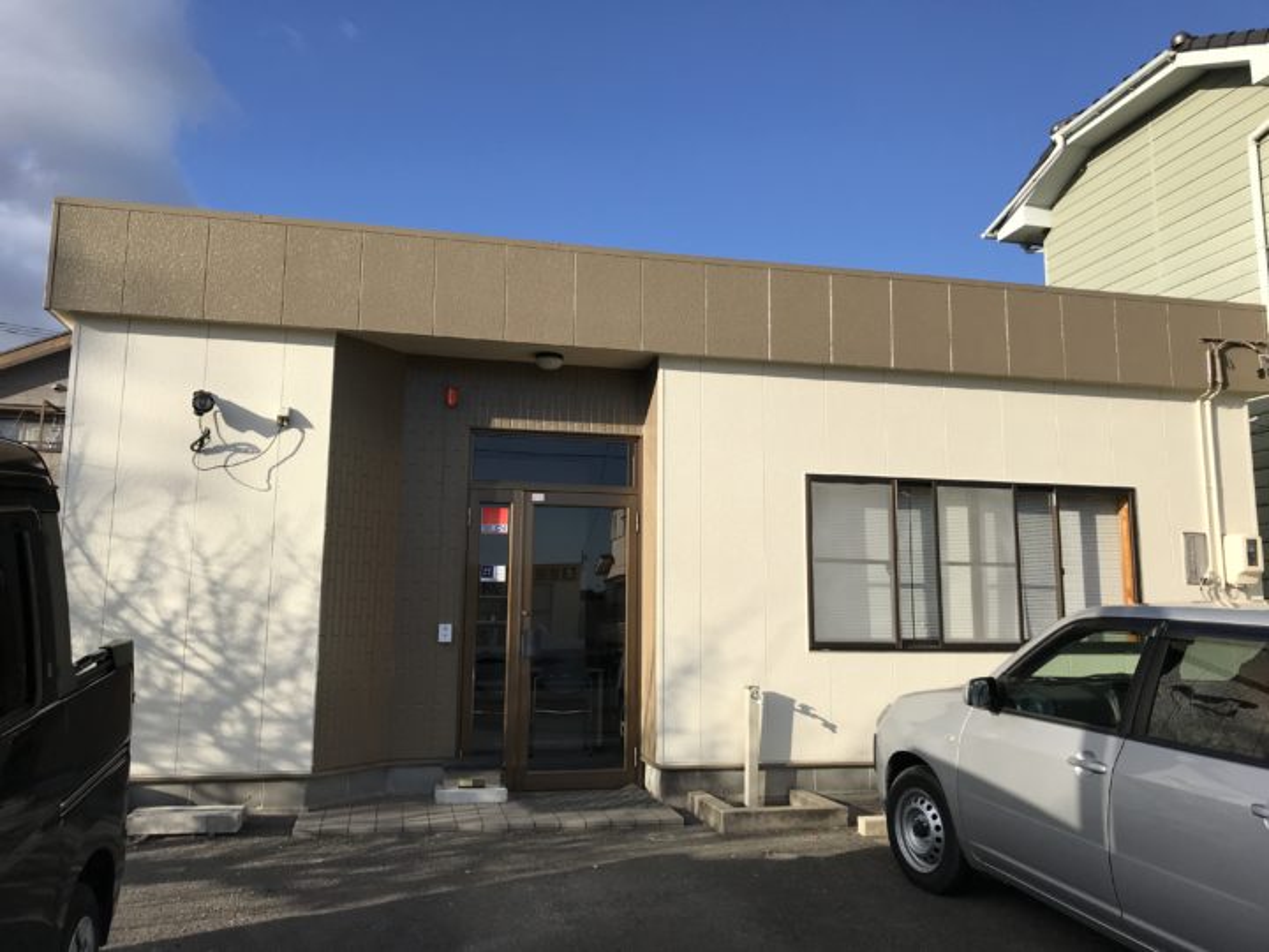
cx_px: 634
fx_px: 1026
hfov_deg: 63.4
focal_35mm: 28
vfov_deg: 49.7
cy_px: 476
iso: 20
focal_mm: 3.99
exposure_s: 1/2660
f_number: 1.8
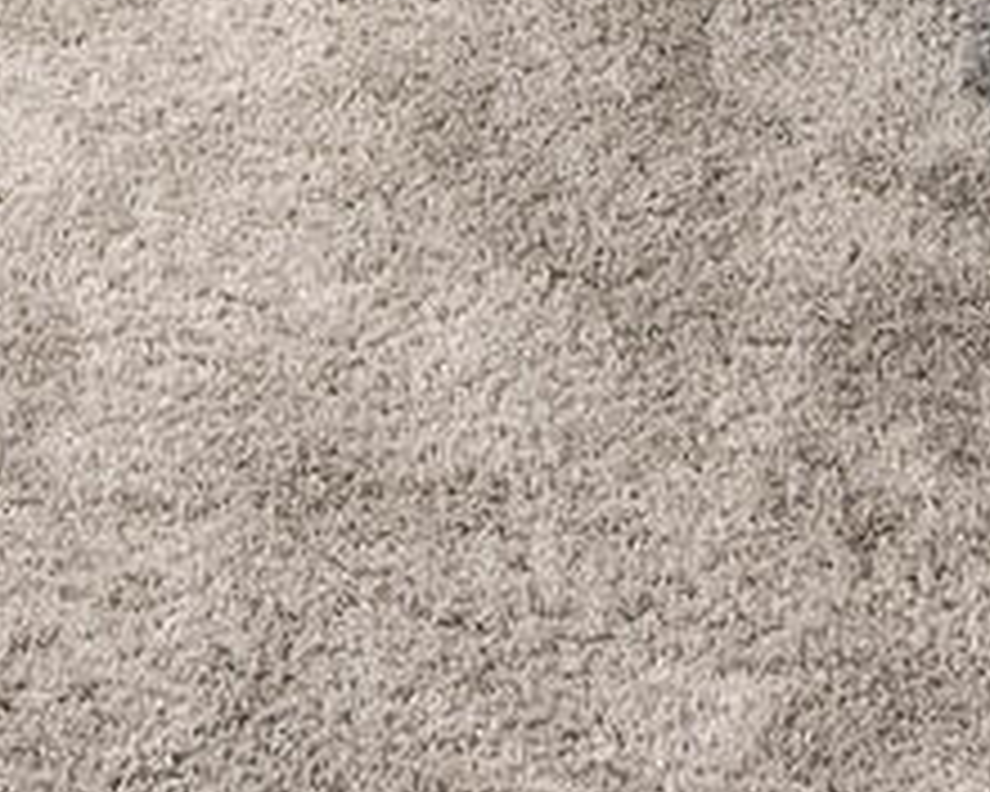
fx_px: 4747
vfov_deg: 7.8
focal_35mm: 162
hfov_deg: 11.9
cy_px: -1856
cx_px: 374
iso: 200
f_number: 9
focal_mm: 19
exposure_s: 1/125
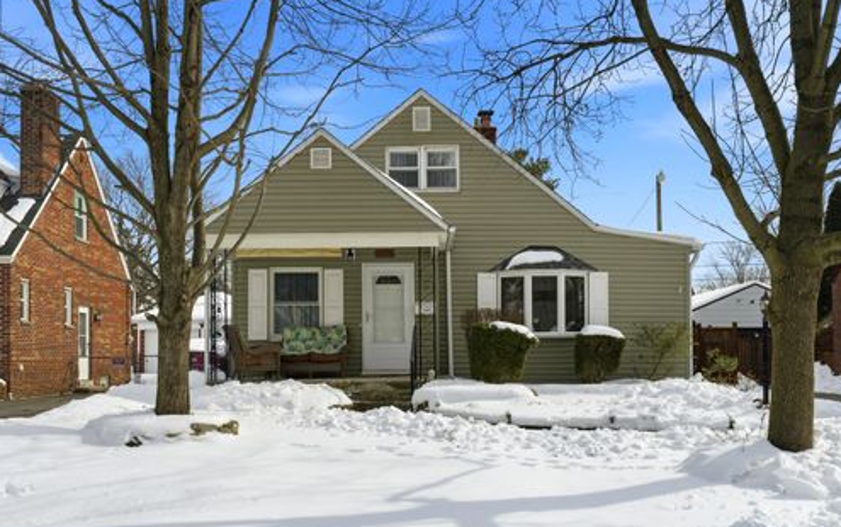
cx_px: 420
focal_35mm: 36
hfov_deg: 54.0
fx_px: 826
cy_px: 278
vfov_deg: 35.4
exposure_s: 1/2500
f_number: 10
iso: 400
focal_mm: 35
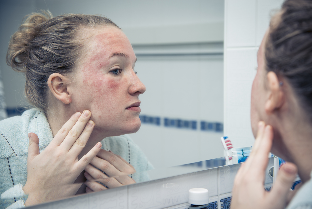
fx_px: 650
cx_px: 156
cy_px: 104
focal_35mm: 75
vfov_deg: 18.2
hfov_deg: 27.0
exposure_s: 1/125
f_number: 4.5
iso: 100
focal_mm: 75
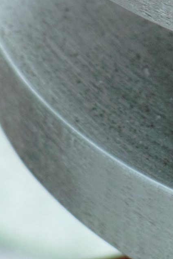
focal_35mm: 334
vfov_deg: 5.7
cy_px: -596
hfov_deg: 4.1
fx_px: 2406
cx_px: 366
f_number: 4
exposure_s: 1/100
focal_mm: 30
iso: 200
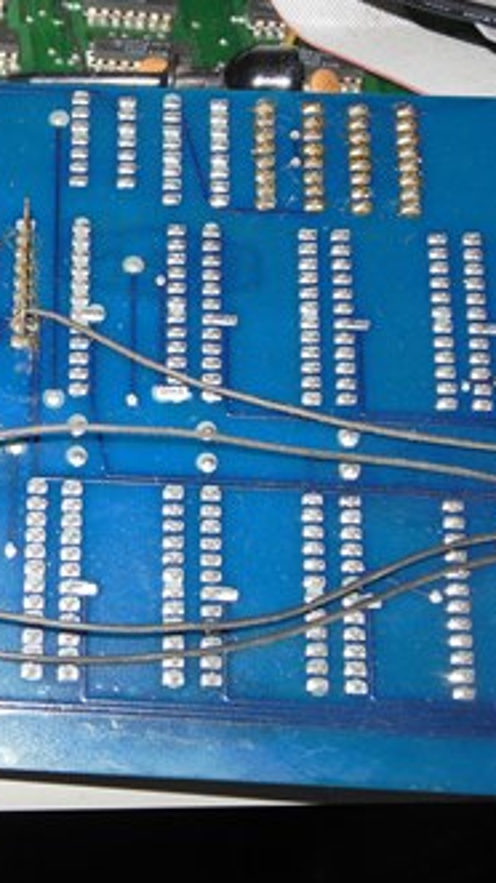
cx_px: 3
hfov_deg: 20.7
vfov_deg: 37.2
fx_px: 1310
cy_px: 443
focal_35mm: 56
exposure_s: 1/30
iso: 200
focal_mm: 6.8
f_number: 7.2
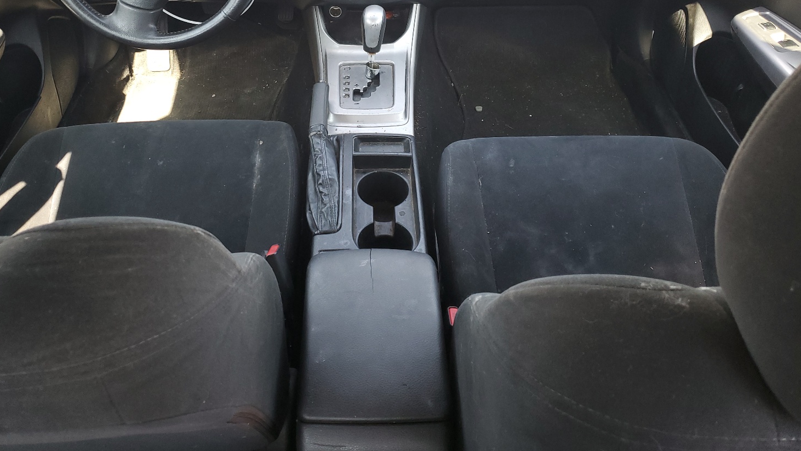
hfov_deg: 62.6
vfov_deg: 37.0
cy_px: 124
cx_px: 370
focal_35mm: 31
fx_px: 658
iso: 78
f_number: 1.5
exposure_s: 1/120
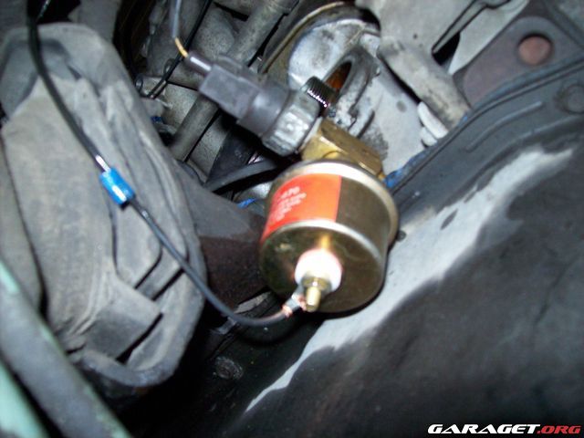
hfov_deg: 51.4
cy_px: 219
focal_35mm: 36
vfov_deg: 39.7
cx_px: 292
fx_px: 607
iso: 200
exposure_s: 1/64
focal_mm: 6
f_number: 2.7
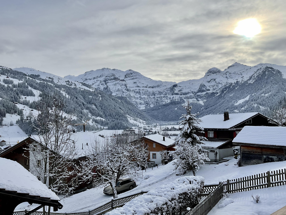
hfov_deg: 61.7
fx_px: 240
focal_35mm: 29
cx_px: 143
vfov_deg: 48.2
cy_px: 108
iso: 16
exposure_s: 1/3788
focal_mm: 3
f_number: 1.8
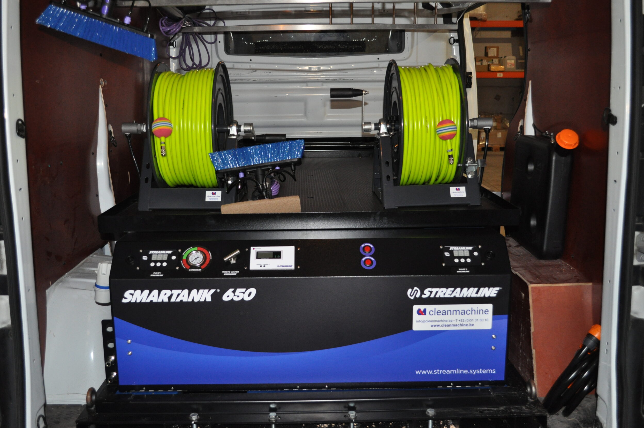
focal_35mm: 37
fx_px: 661
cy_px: 216
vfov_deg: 35.8
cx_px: 318
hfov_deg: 51.9
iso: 800
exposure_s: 1/60
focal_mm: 24
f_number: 4
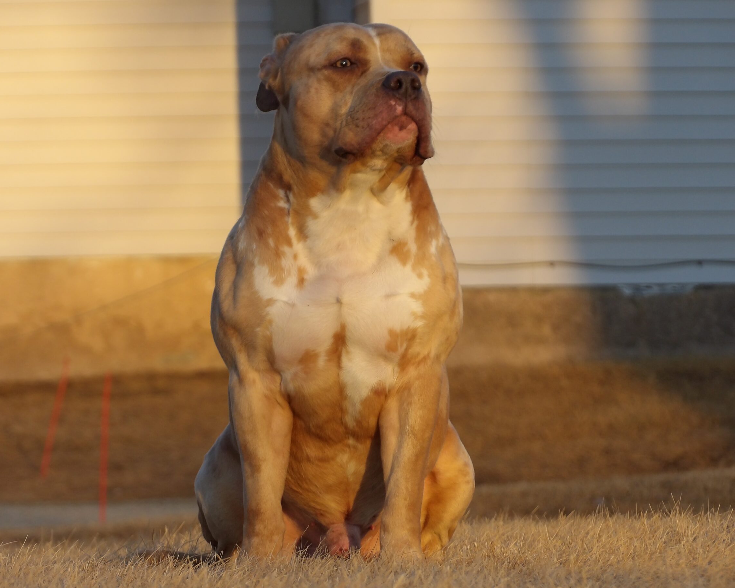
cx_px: 356
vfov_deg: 3.9
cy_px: 301
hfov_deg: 4.8
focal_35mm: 400
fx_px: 8701
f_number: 4.2
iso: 100
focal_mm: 65.2
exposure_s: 1/160
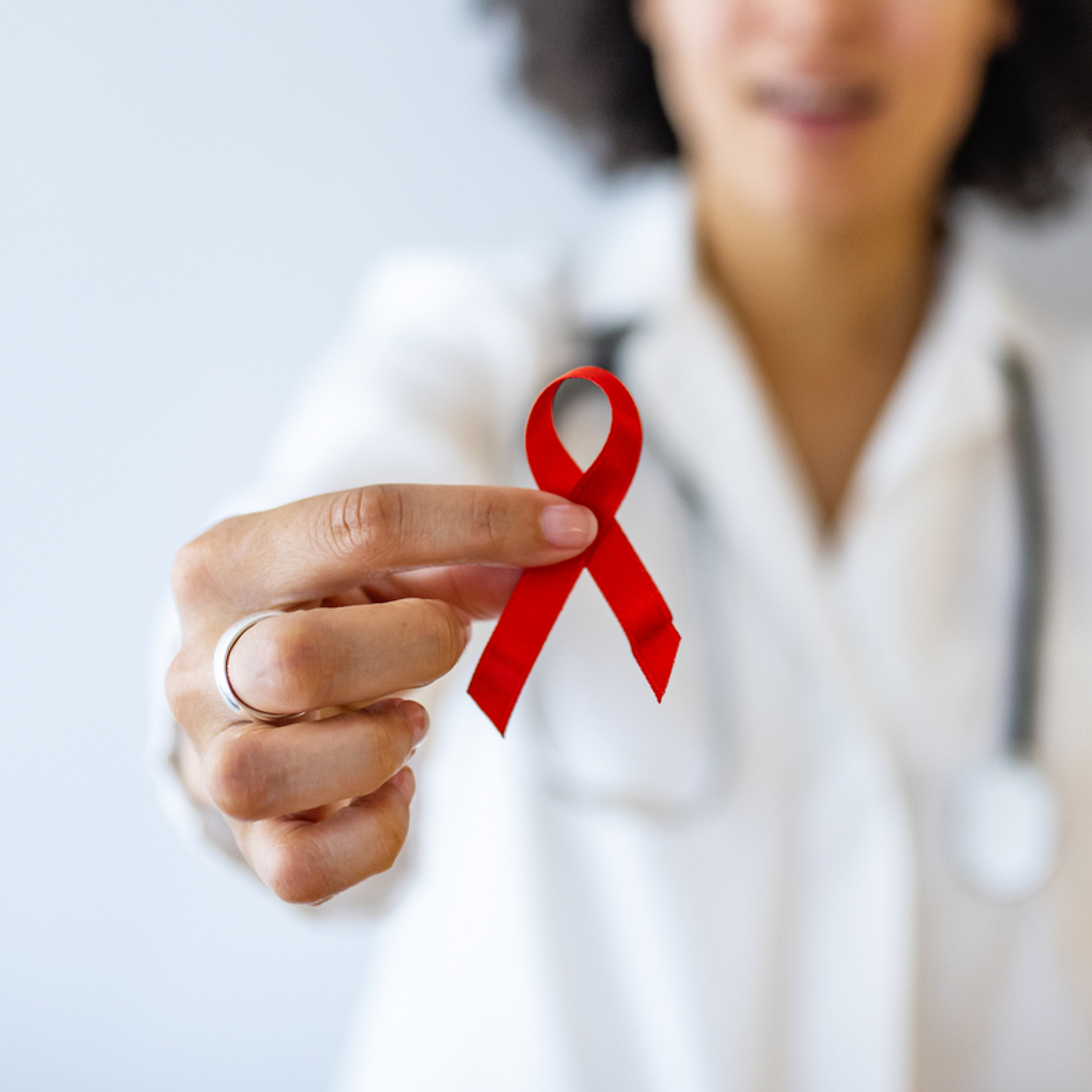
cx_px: 812
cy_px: 549
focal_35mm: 45
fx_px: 1606
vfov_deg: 37.6
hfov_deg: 36.7
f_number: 2
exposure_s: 1/100
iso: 400
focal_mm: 35
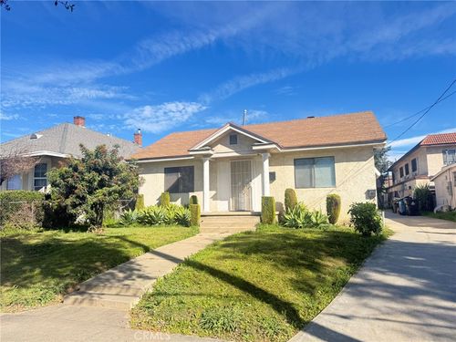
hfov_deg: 71.6
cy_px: 171
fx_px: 316
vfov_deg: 56.8
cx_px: 228
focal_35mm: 24
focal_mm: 6.76
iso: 100
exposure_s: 1/2907
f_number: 1.78
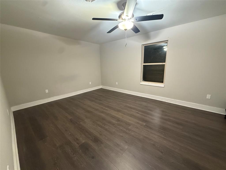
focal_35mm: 14
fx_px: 91
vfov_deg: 85.7
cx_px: 113
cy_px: 85
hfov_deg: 102.1
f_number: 2.2
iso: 640
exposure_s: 1/60
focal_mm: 2.22
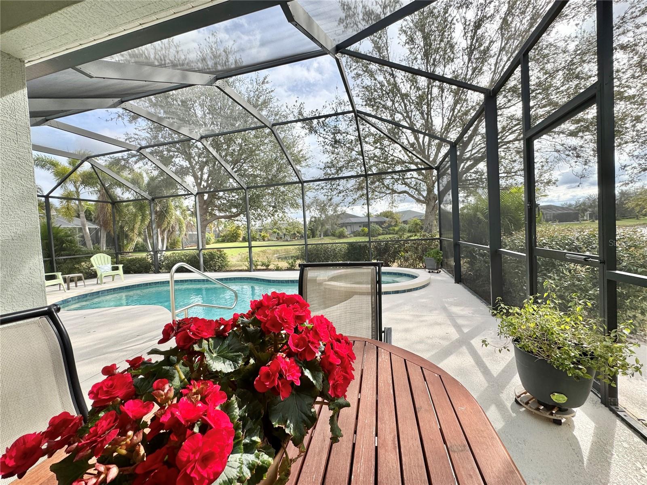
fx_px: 262
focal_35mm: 14
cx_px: 324
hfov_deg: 102.1
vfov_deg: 85.7
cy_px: 242
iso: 40
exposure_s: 1/462
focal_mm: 2.22
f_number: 2.2
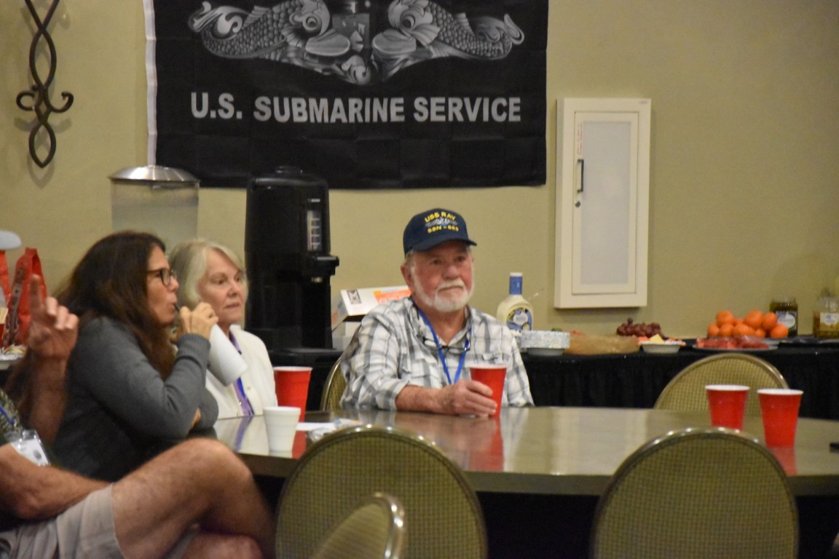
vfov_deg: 8.7
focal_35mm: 158
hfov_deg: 13.0
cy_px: 280
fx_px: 3670
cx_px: 420
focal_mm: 105
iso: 12800
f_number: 5.6
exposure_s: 1/80
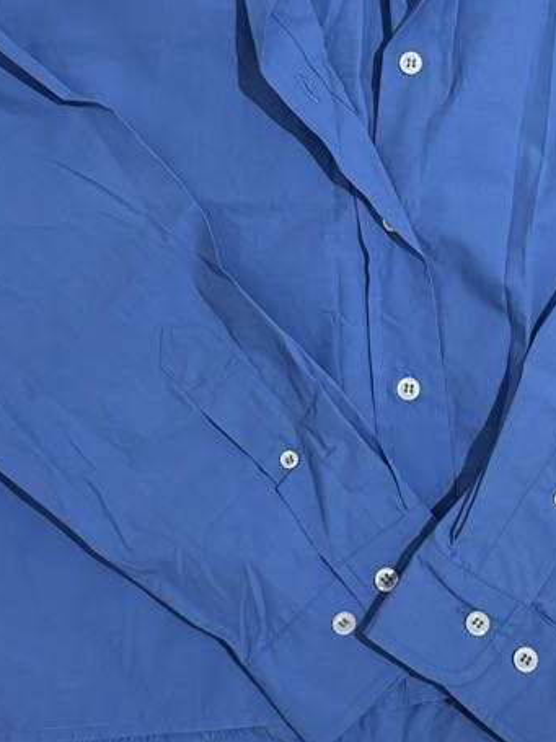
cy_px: 294
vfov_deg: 33.7
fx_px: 1221
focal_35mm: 57
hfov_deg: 25.3
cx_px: 417
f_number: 1.78
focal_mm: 6.76
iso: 500
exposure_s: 1/60
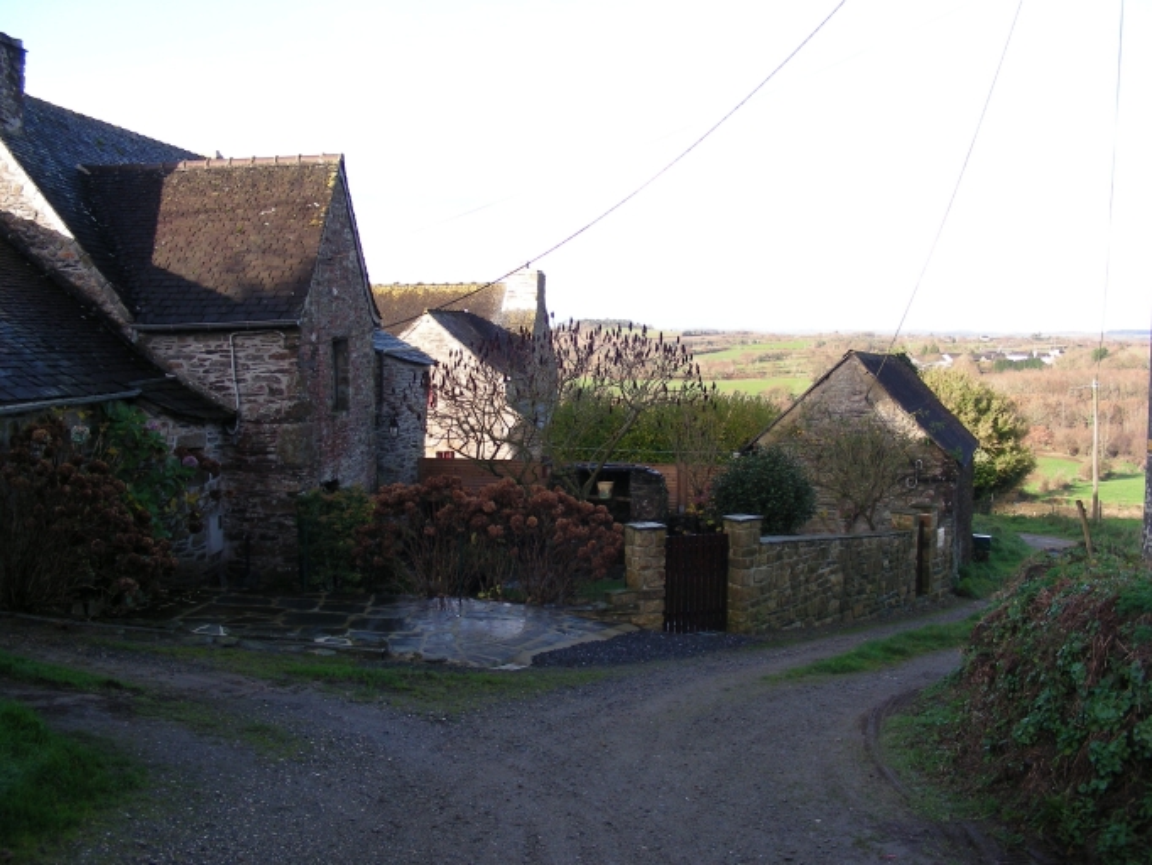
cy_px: 432
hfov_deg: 49.0
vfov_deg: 37.7
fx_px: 1265
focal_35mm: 38
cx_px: 576
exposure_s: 1/135
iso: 50
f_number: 3.5
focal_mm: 6.3
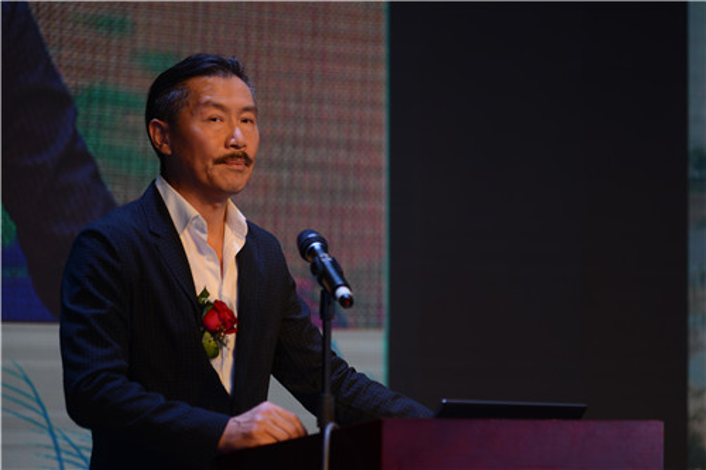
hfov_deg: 10.3
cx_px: 353
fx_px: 3921
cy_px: 235
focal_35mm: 200
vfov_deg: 6.9
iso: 125
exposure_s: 1/125
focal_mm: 200
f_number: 3.2
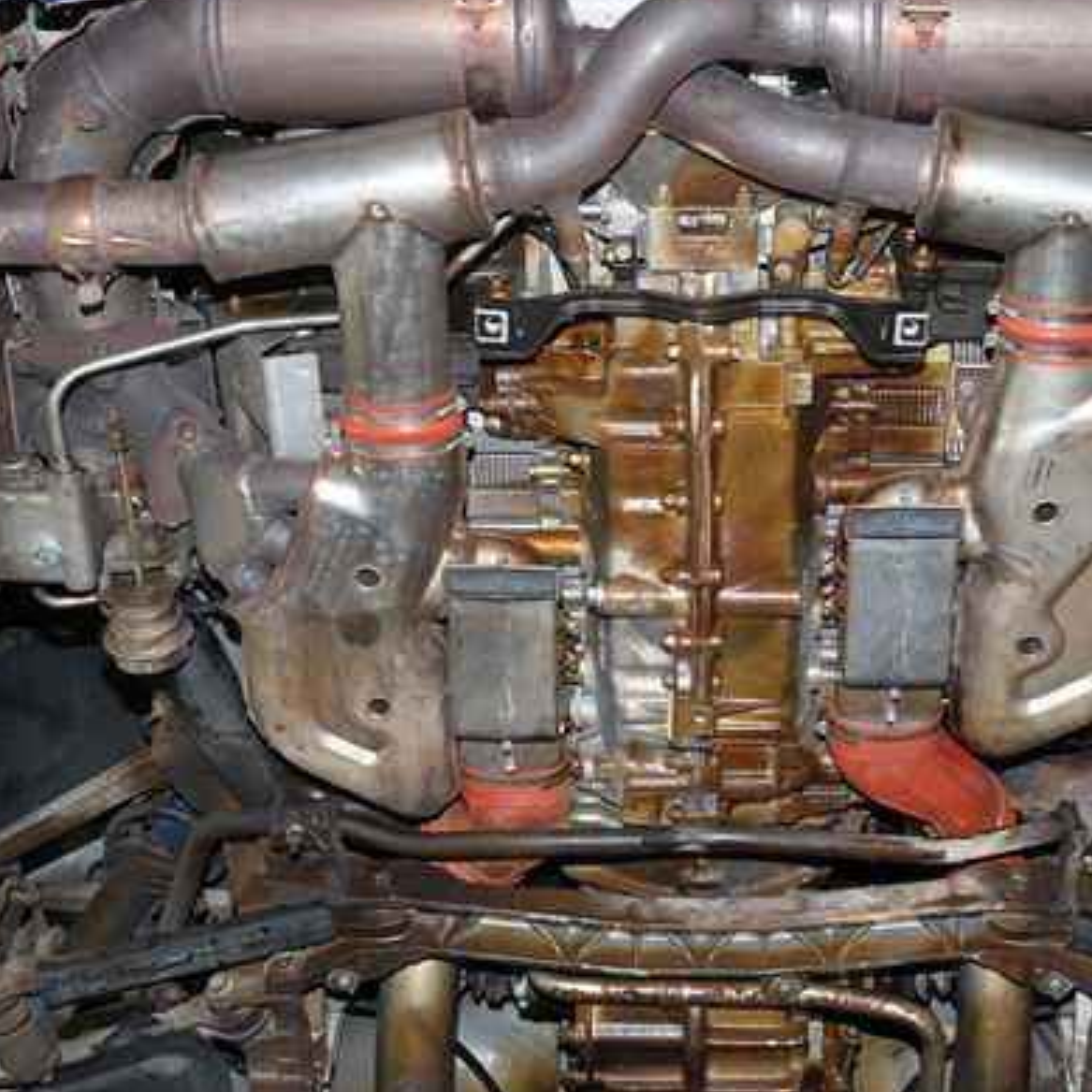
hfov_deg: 32.6
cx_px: 691
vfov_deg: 32.8
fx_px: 1856
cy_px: 497
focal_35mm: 52
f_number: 4
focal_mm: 20.5
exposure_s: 1/125
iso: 800
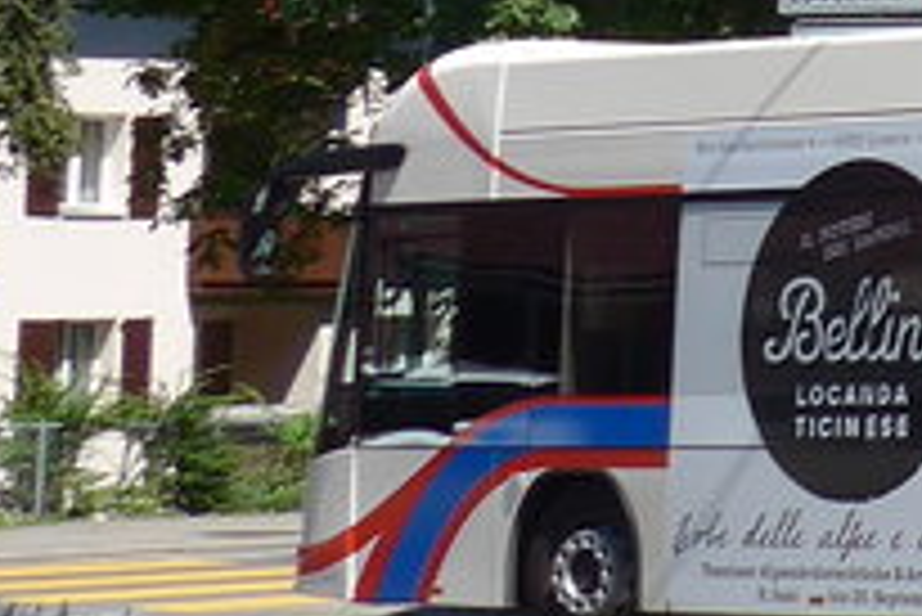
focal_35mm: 207
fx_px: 5305
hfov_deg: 8.7
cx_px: 2451
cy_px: -544
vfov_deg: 6.5
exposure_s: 1/1000
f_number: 2.8
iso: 80
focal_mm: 7
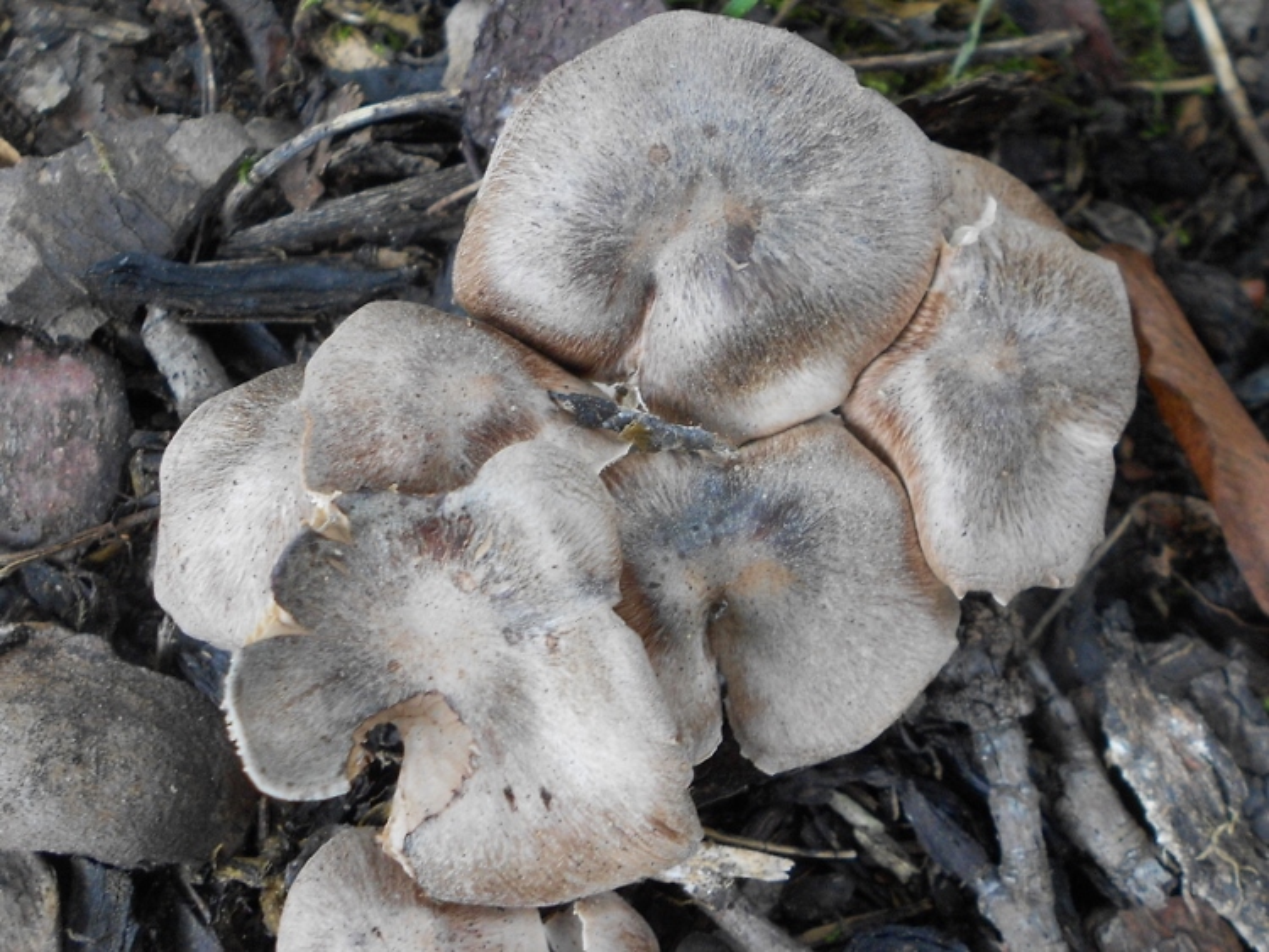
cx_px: 634
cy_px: 476
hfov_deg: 67.3
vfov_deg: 53.1
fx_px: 953
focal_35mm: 26
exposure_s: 1/30
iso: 100
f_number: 3.2
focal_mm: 4.6
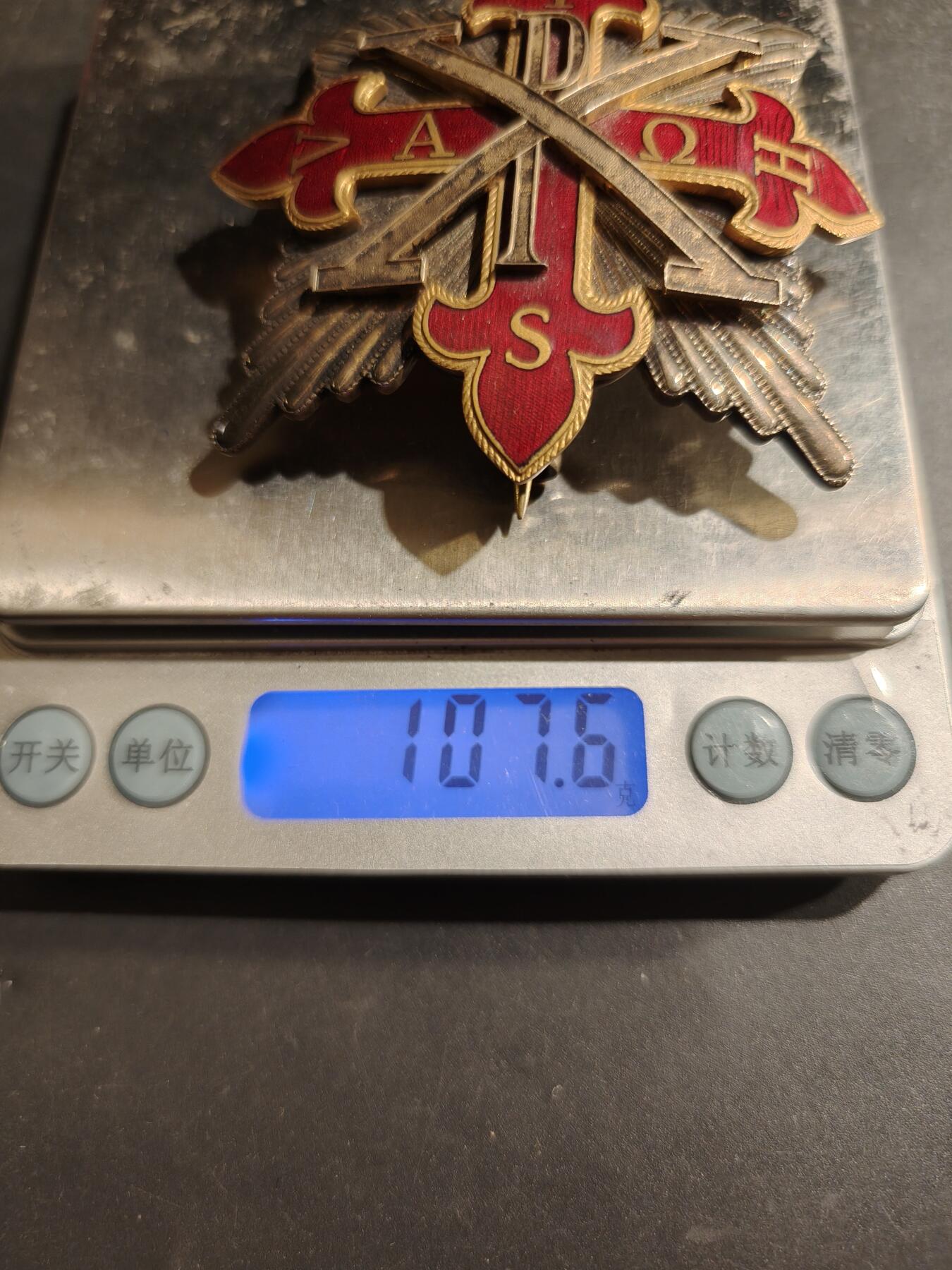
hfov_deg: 58.9
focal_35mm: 23
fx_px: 843
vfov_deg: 73.9
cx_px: 476
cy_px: 635
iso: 250
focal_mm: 6.06
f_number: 1.6
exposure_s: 1/200
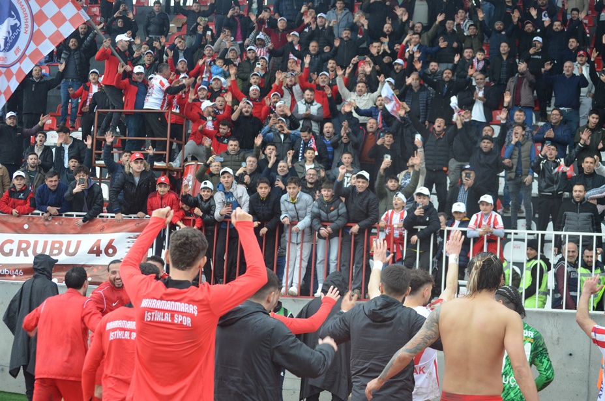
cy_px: 200
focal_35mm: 82
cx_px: 302
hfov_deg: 24.7
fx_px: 1384
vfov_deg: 16.5
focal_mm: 55
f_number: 5.6
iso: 320
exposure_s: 1/125
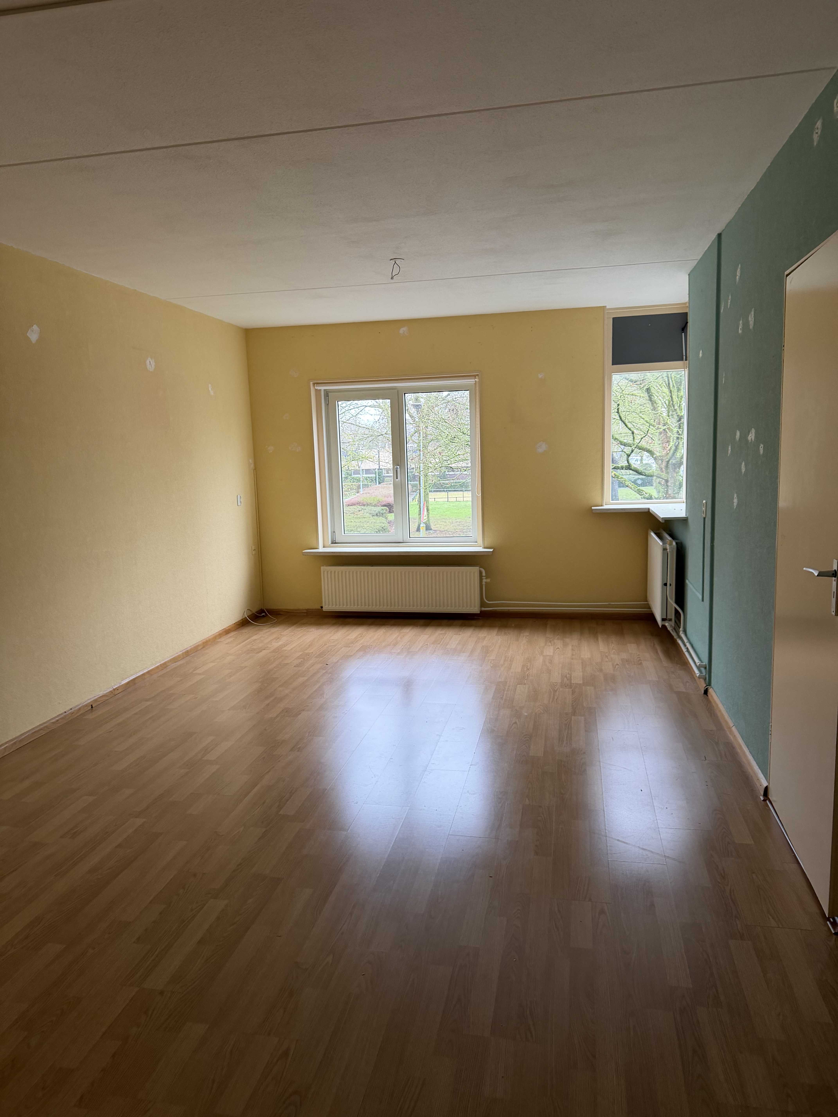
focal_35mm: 24
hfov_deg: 56.8
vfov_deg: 71.6
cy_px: 558
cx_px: 419
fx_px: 775
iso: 200
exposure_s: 1/60
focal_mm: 6.76
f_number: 1.78
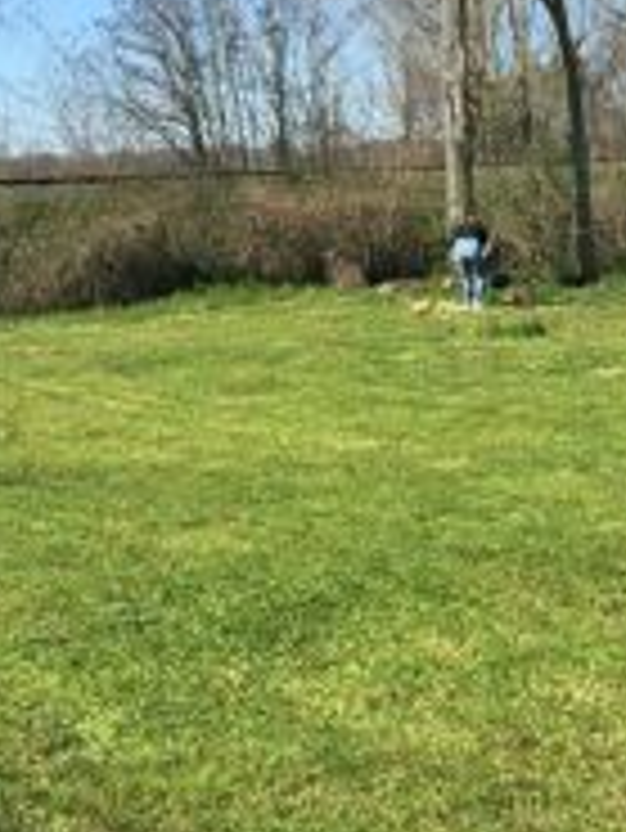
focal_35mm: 67
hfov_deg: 21.8
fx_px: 1614
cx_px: 194
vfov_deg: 28.8
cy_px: 313
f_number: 2.2
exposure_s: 1/1582
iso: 32
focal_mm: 4.15
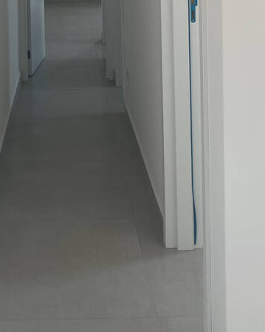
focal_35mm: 61
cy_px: -48
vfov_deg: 27.8
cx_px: 64
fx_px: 598
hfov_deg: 24.7
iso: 32
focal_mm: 4.2
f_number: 1.6
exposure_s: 1/177
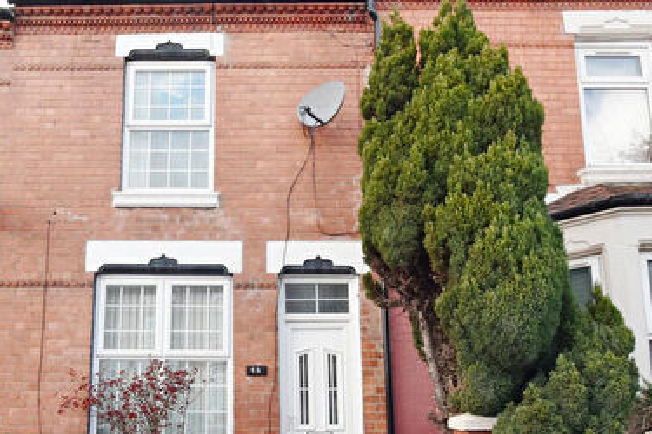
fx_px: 507
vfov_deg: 45.1
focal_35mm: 28
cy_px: 315
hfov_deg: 64.2
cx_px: 231
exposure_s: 1/250
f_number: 8
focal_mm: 10
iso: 400
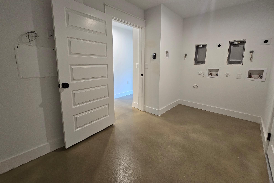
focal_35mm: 14
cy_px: 83
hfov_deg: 104.2
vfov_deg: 81.0
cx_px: 135
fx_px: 107
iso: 250
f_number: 2.2
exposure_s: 1/60
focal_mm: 2.2
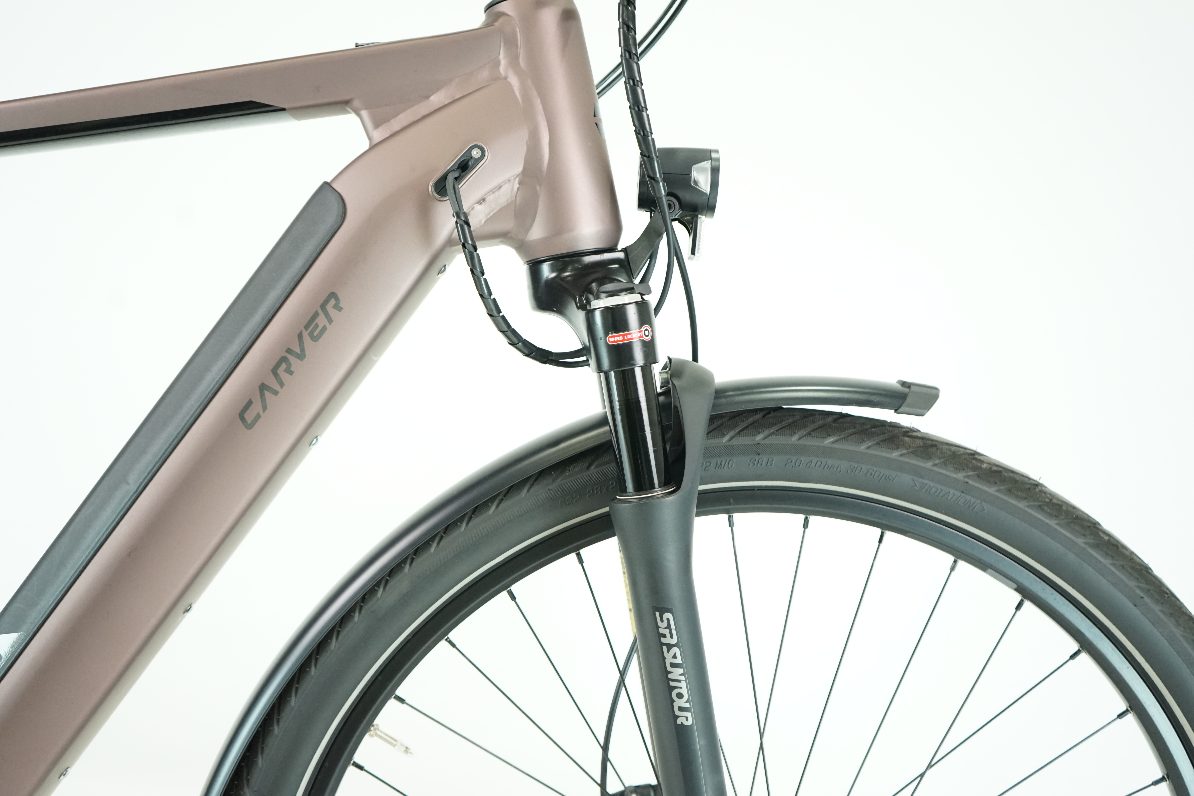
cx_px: 597
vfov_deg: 38.9
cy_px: 398
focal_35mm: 34
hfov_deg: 55.8
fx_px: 1128
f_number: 4.5
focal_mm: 34
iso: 2500
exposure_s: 1/200
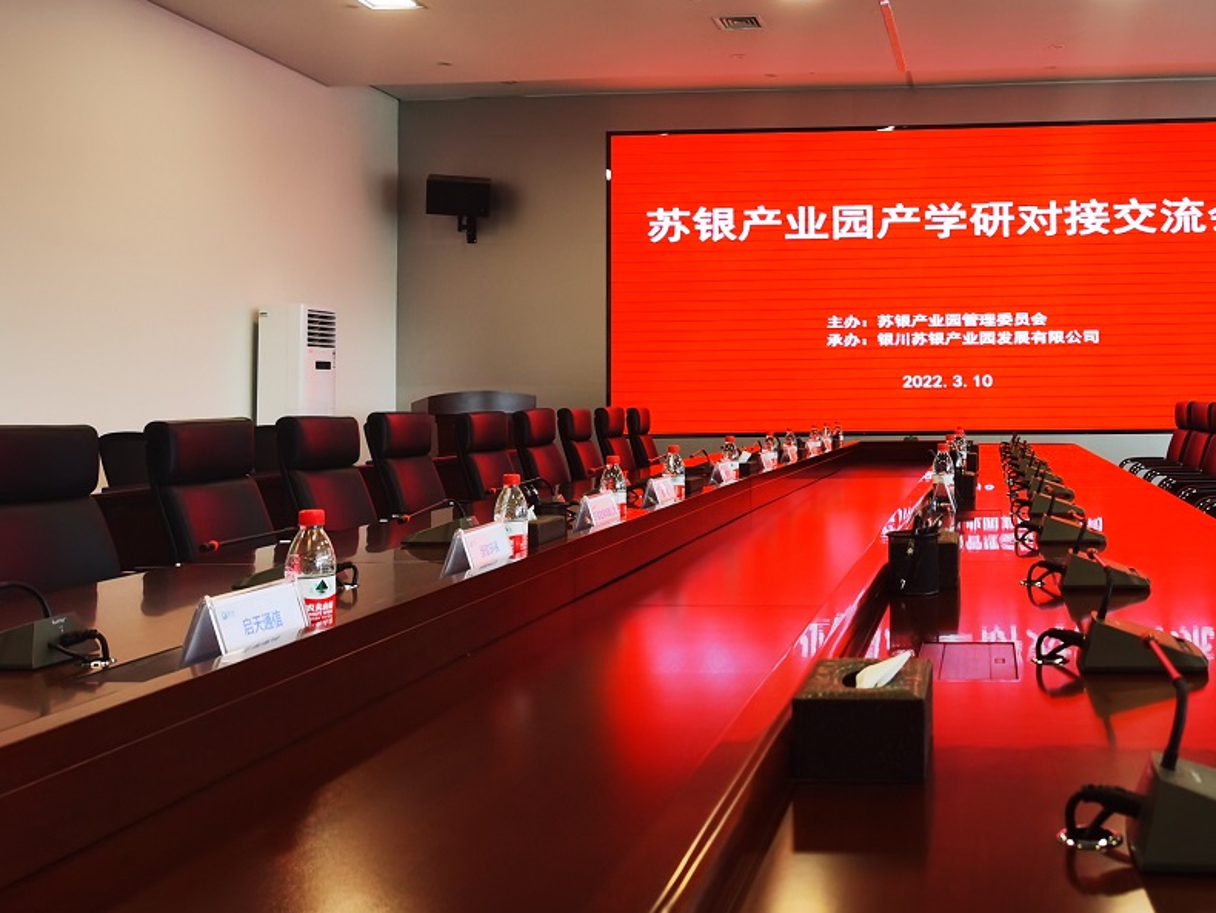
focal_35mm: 41
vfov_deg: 34.9
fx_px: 1441
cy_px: 322
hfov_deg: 44.3
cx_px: 908
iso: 50
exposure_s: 1/170
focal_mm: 5.56
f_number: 1.6
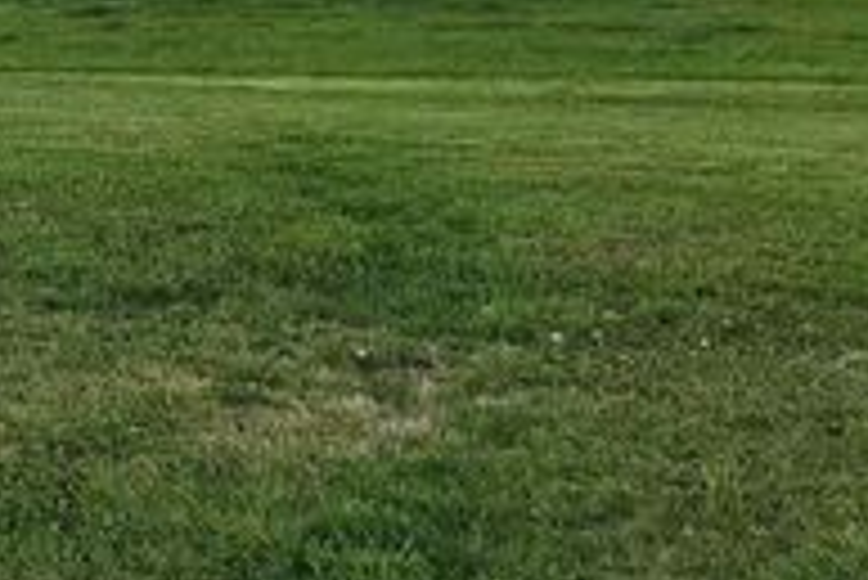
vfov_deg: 19.4
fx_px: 1689
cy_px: 151
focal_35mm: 70
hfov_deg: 26.9
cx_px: -40
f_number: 2.4
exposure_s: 1/934
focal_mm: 4.3
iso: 50
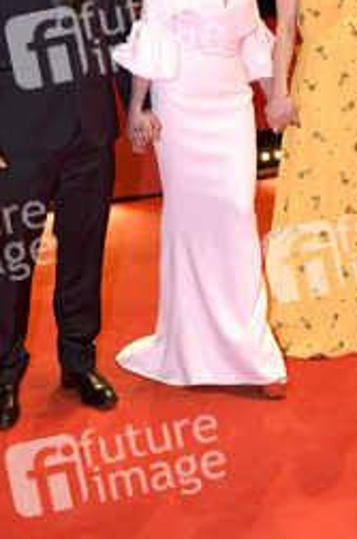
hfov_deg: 25.0
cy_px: 145
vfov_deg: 36.2
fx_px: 807
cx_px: 177
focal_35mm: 54
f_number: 5
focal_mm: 23
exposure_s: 1/400
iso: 1250
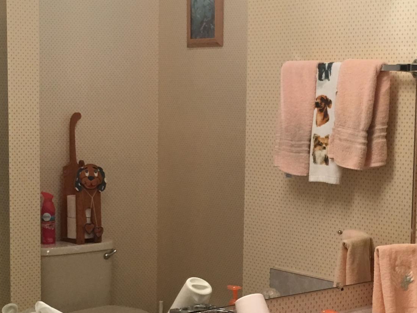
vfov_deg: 18.6
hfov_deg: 24.5
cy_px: 226
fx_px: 952
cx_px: 311
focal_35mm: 79
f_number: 2.2
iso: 40
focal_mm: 4.15
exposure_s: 1/30
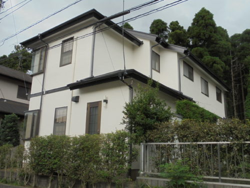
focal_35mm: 34
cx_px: 125
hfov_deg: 54.0
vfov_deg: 41.8
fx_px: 246
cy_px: 94
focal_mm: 6.1
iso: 100
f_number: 4
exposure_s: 1/160
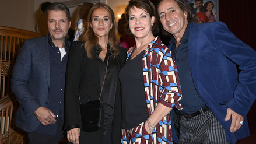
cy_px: 76
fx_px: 292
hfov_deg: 47.4
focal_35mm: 43
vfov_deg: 27.7
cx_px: 125
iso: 800
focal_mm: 40
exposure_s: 1/200
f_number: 5.6
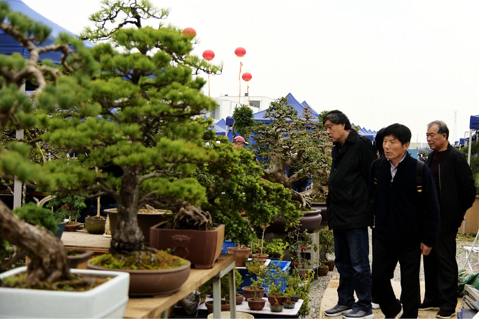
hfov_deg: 39.6
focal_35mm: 50
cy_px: 160
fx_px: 665
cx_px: 240
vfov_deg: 27.0
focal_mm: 50
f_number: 4
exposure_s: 1/125
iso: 64
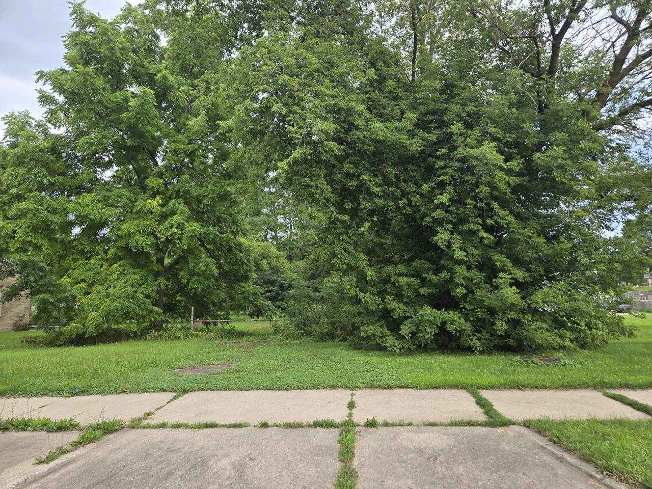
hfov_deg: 73.9
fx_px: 433
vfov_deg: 58.9
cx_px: 326
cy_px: 244
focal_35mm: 23
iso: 25
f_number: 1.8
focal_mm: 5.4
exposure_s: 1/740
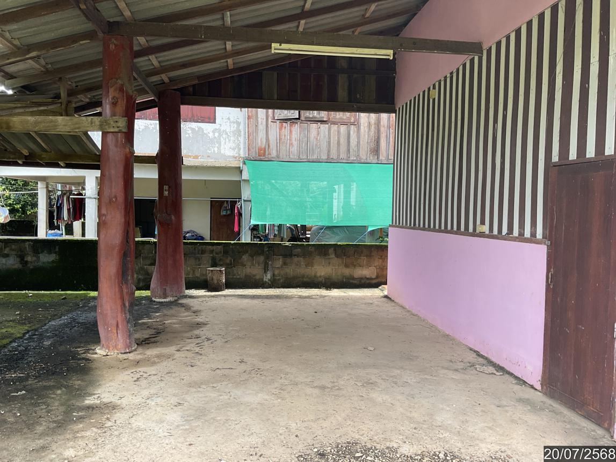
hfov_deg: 61.7
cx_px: 308
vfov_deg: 48.2
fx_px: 516
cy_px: 231
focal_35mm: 29
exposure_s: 1/370
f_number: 1.8
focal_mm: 3
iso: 16
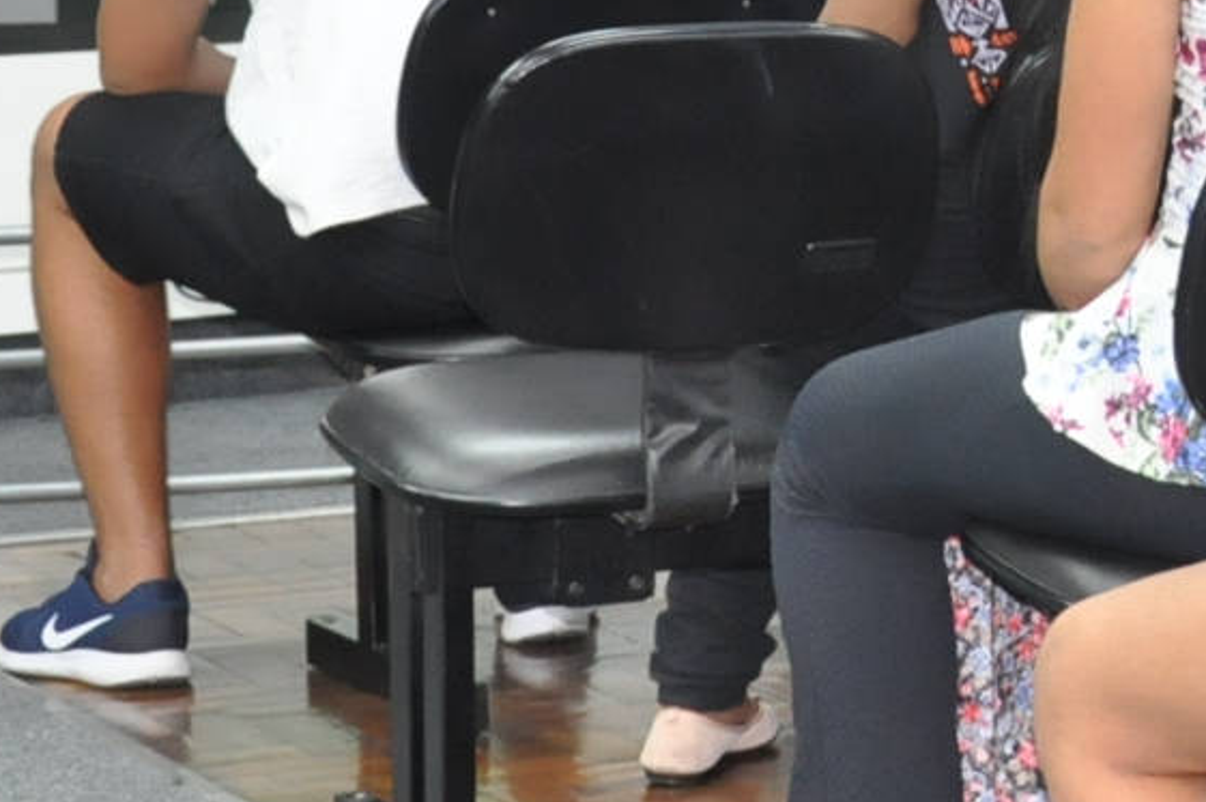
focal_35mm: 172
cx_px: 1774
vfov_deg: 7.9
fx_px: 5757
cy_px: -52
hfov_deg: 11.5
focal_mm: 30
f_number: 5
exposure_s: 1/60
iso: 2000
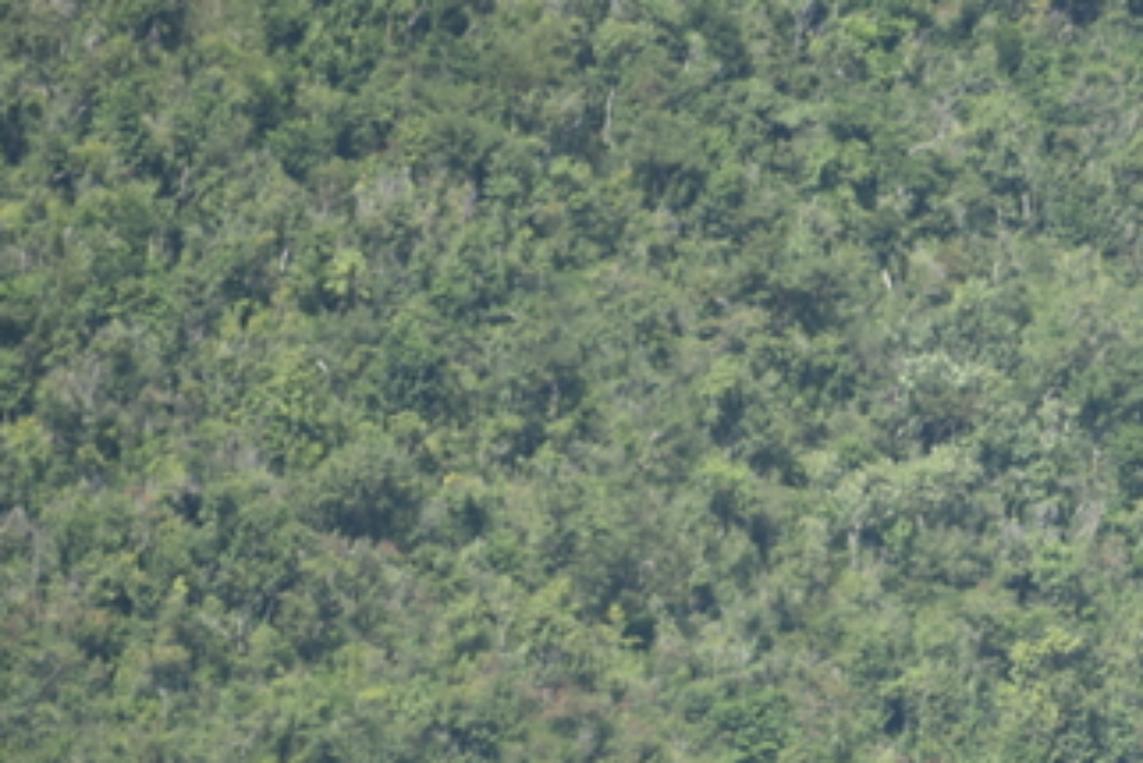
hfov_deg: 1.7
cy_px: 806
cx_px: 1338
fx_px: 37829
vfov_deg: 1.2
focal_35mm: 1191
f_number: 5.6
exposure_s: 1/640
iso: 160
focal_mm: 300
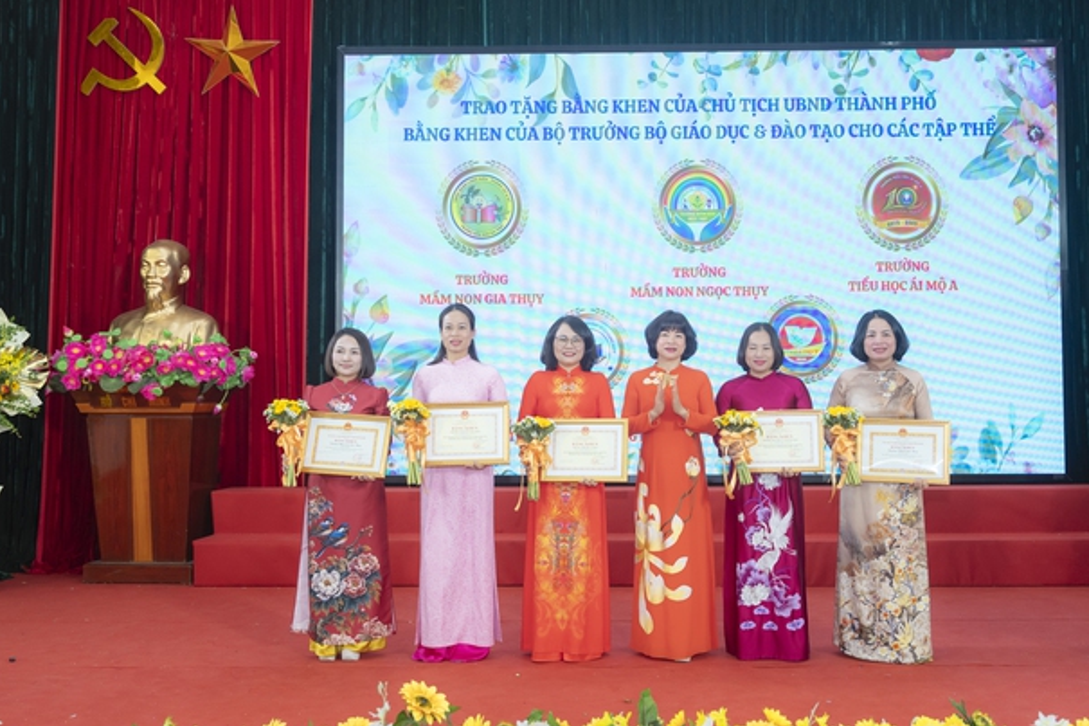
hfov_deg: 53.1
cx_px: 592
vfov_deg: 36.9
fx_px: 1089
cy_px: 368
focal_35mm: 36
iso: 1600
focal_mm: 33
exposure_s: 1/160
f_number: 4
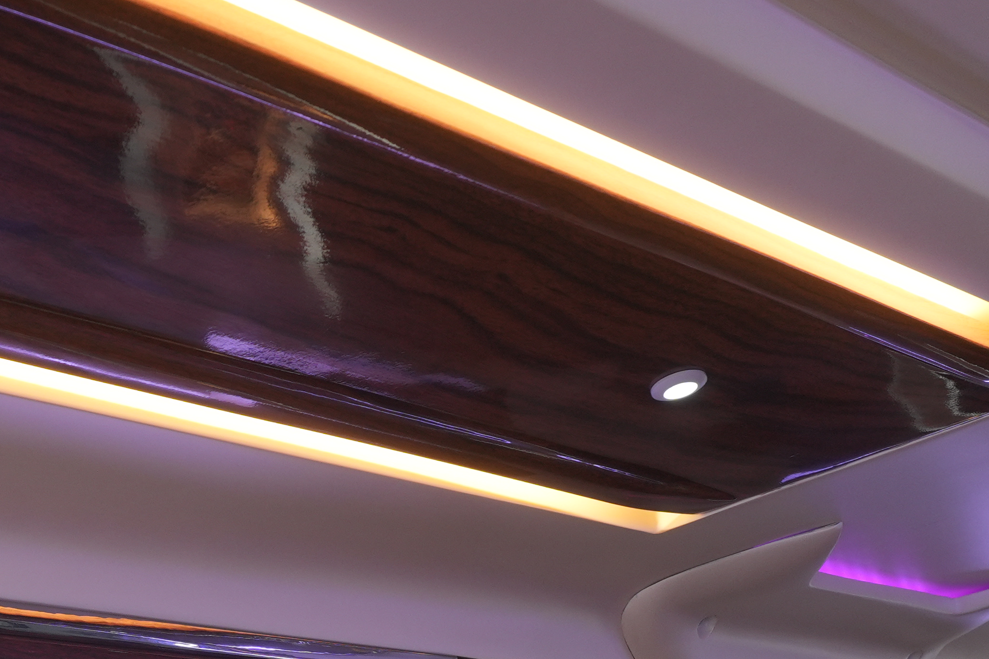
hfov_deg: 26.9
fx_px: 1978
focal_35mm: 72
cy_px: 603
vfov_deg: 18.6
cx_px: 60
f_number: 5.6
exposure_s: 1/100
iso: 320
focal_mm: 16
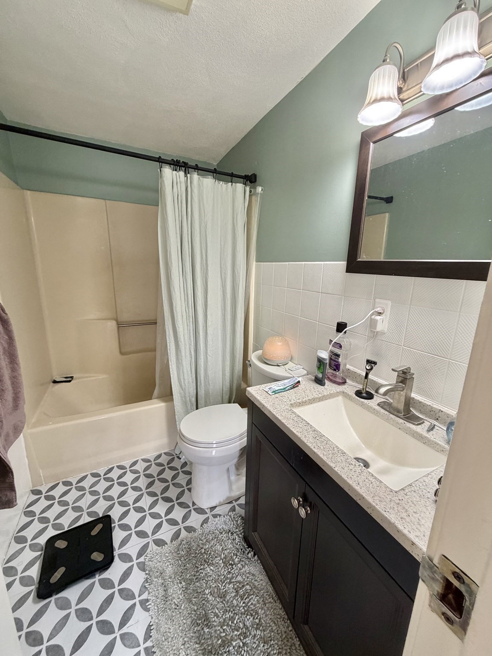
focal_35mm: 14
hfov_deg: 85.7
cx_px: 246
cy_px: 328
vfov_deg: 102.1
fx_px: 265
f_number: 2.2
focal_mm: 2.22
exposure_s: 1/60
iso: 200
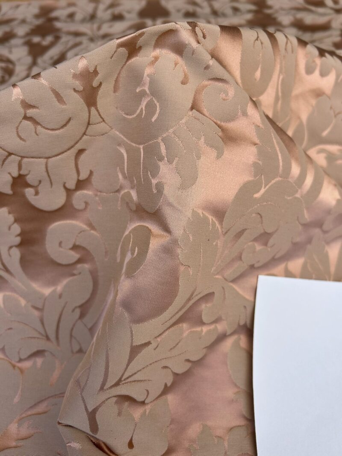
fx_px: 343
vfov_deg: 67.3
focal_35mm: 26
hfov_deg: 53.1
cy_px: 228
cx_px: 171
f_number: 1.5
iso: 50
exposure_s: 1/1089
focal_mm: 5.7
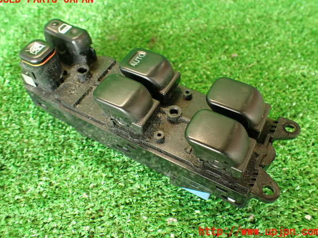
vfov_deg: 45.4
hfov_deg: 58.4
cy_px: 115
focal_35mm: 31
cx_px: 158
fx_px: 285
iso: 320
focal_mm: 5.4
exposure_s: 1/30
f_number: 2.3
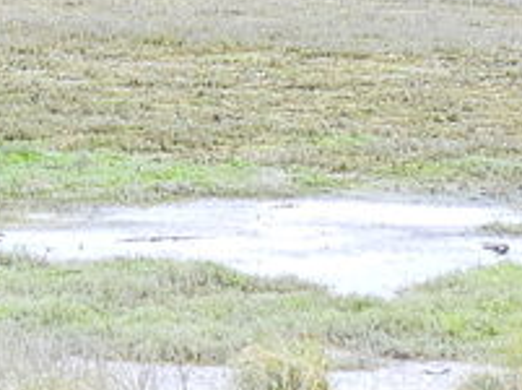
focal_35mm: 957
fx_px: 14405
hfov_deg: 2.1
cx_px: -117
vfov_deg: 1.5
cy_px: -582
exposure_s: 1/50
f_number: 8
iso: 100
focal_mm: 26.8
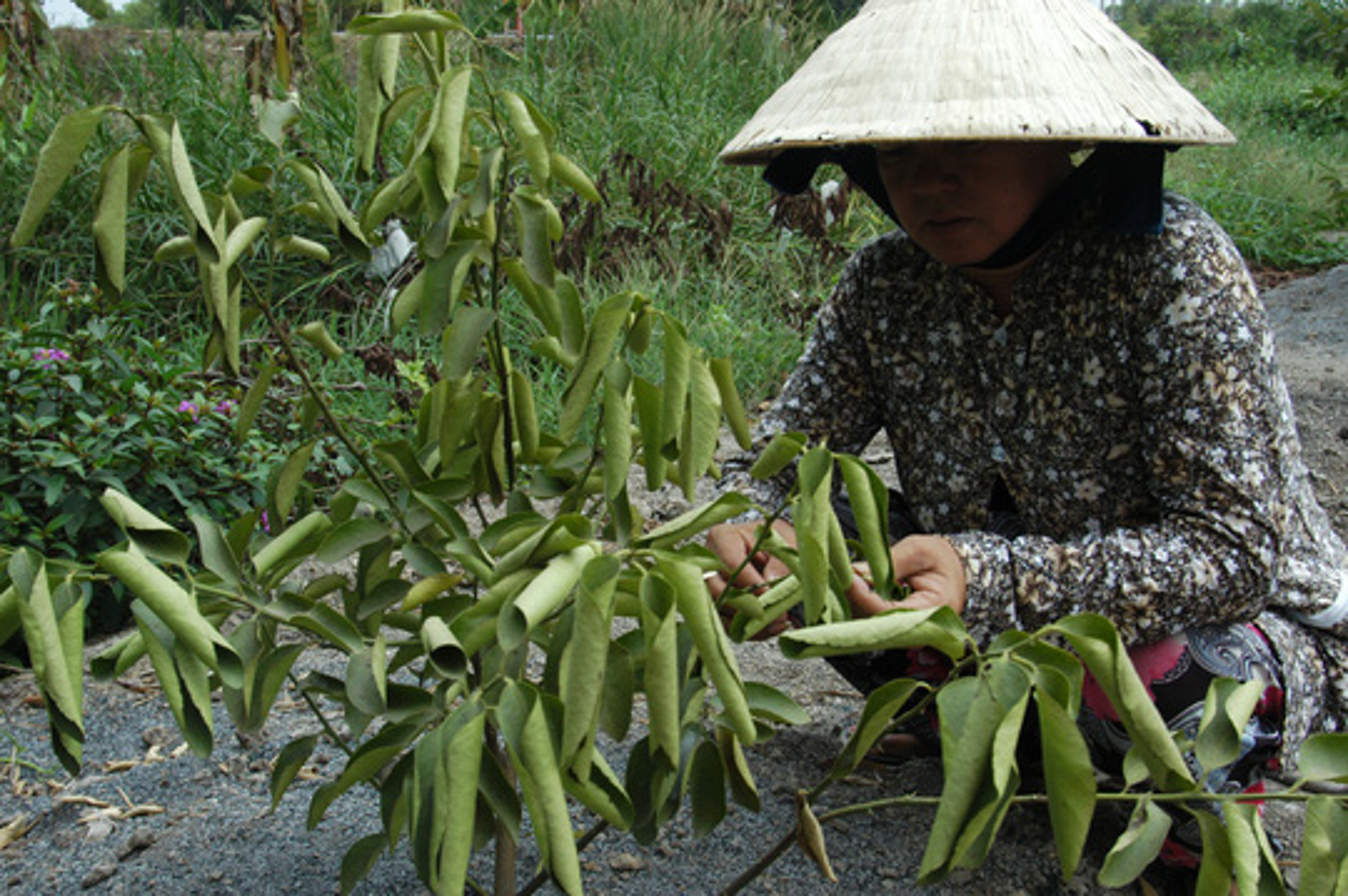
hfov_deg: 53.2
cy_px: 448
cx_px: 674
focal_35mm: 36
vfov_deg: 36.8
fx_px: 1347
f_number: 9
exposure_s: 1/320
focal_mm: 24
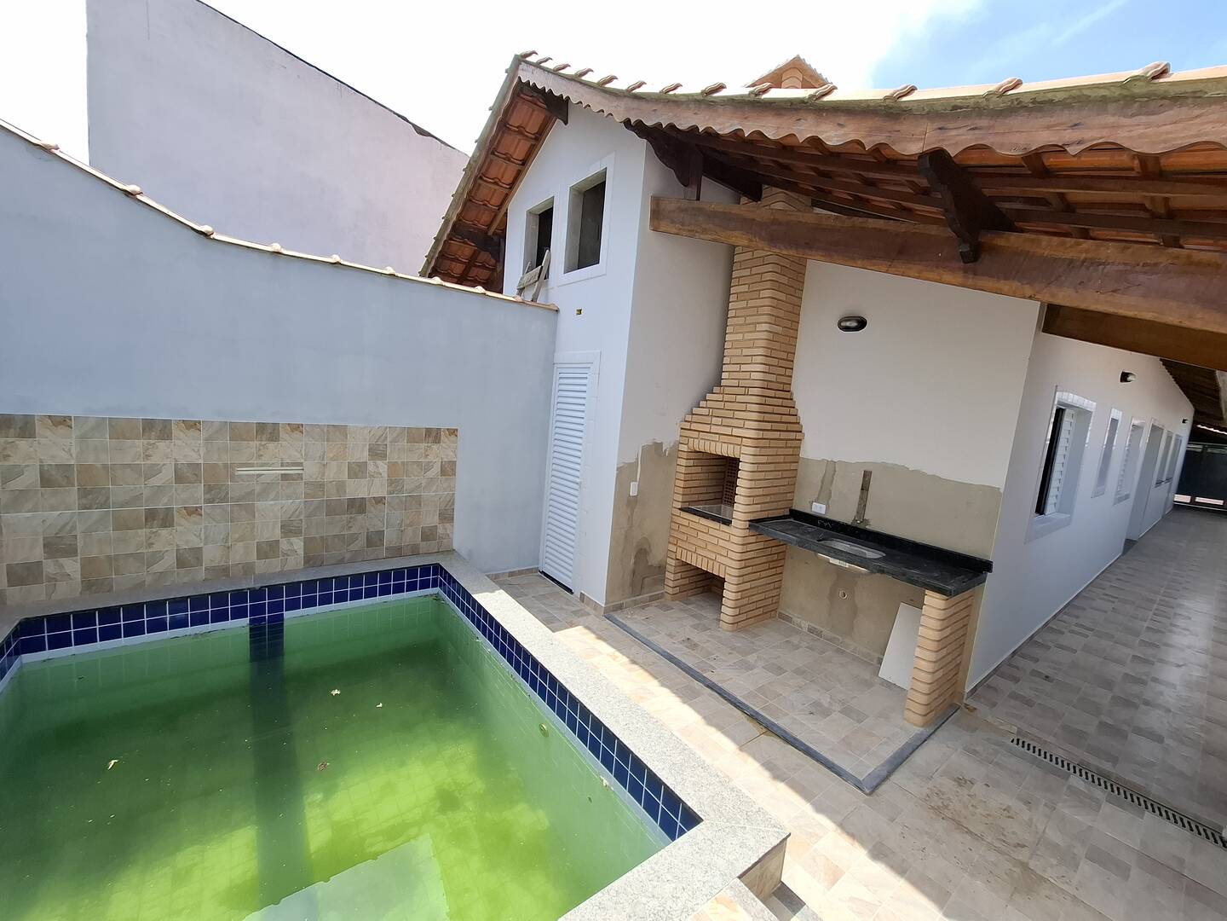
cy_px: 460
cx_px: 614
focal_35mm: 13
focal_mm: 1.74
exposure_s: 1/684
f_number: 2.2
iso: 40
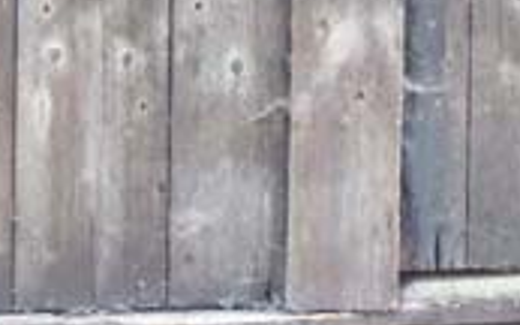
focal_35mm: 216
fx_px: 3060
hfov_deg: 9.6
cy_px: -373
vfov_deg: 5.9
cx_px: 532
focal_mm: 7.8
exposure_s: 1/30
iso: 400
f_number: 2.8
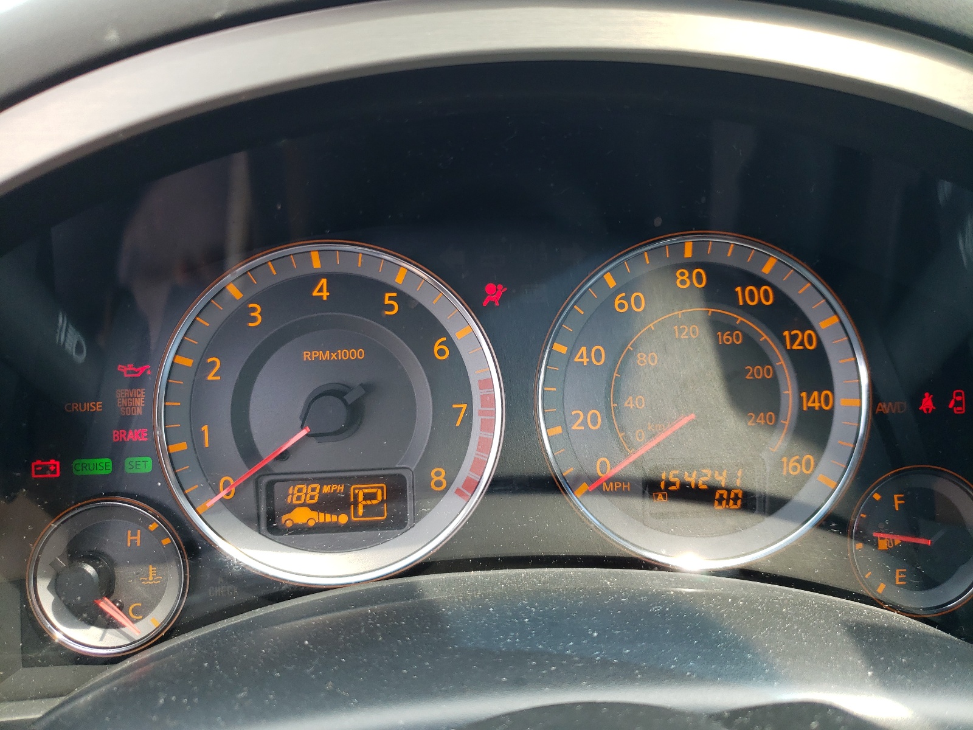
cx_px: 486
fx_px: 731
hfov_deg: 67.3
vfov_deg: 53.1
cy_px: 365
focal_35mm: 26
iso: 50
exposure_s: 1/169
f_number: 1.5
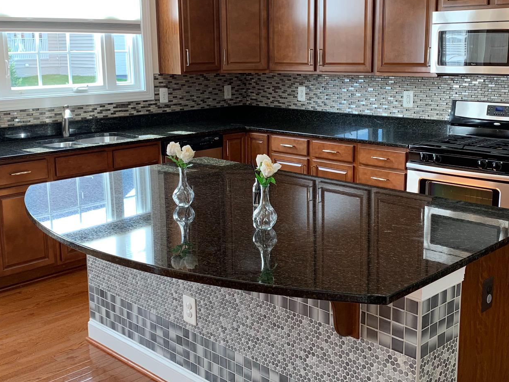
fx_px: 632
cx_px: 265
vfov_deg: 33.6
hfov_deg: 43.8
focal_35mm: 43
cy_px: 178
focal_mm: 4.25
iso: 80
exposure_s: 1/120
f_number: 1.8
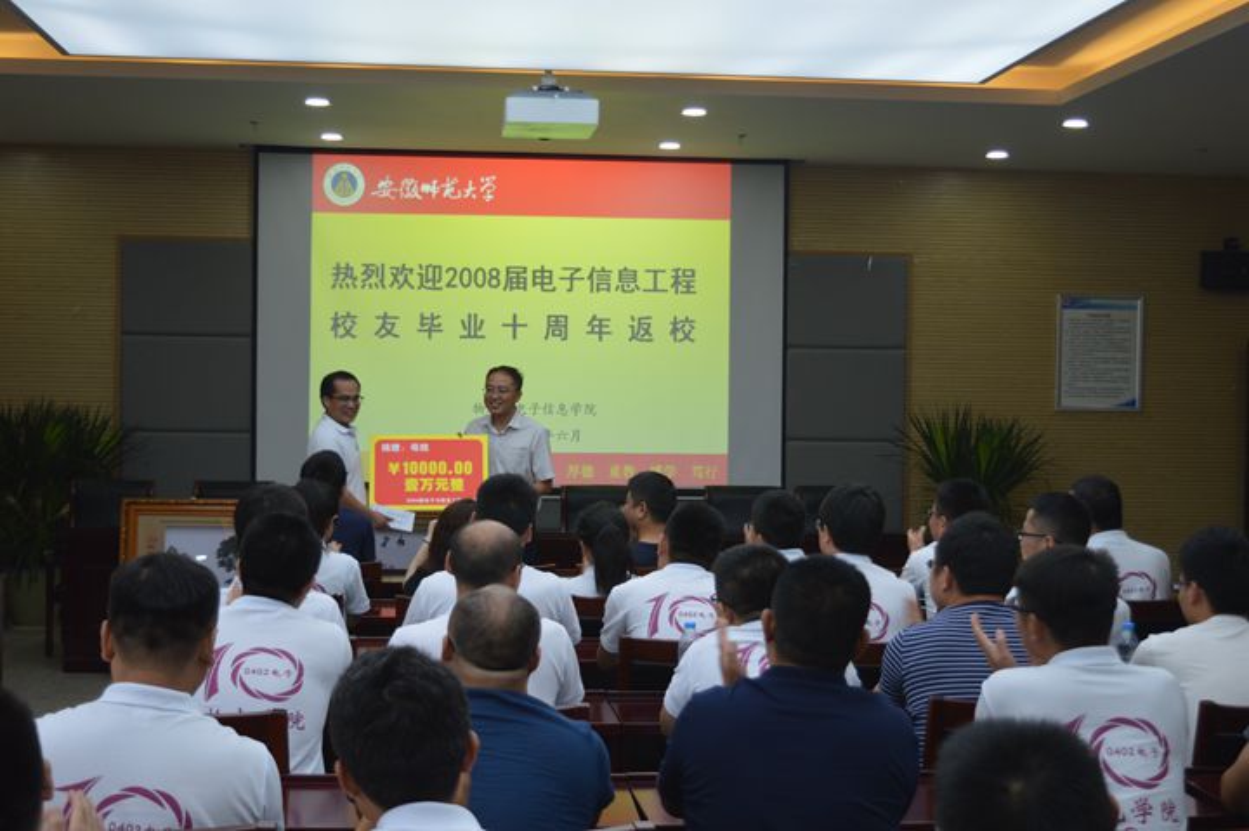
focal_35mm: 54
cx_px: 624
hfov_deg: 36.9
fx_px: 1872
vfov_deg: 25.0
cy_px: 416
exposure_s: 1/80
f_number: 4.8
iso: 400
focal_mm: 36
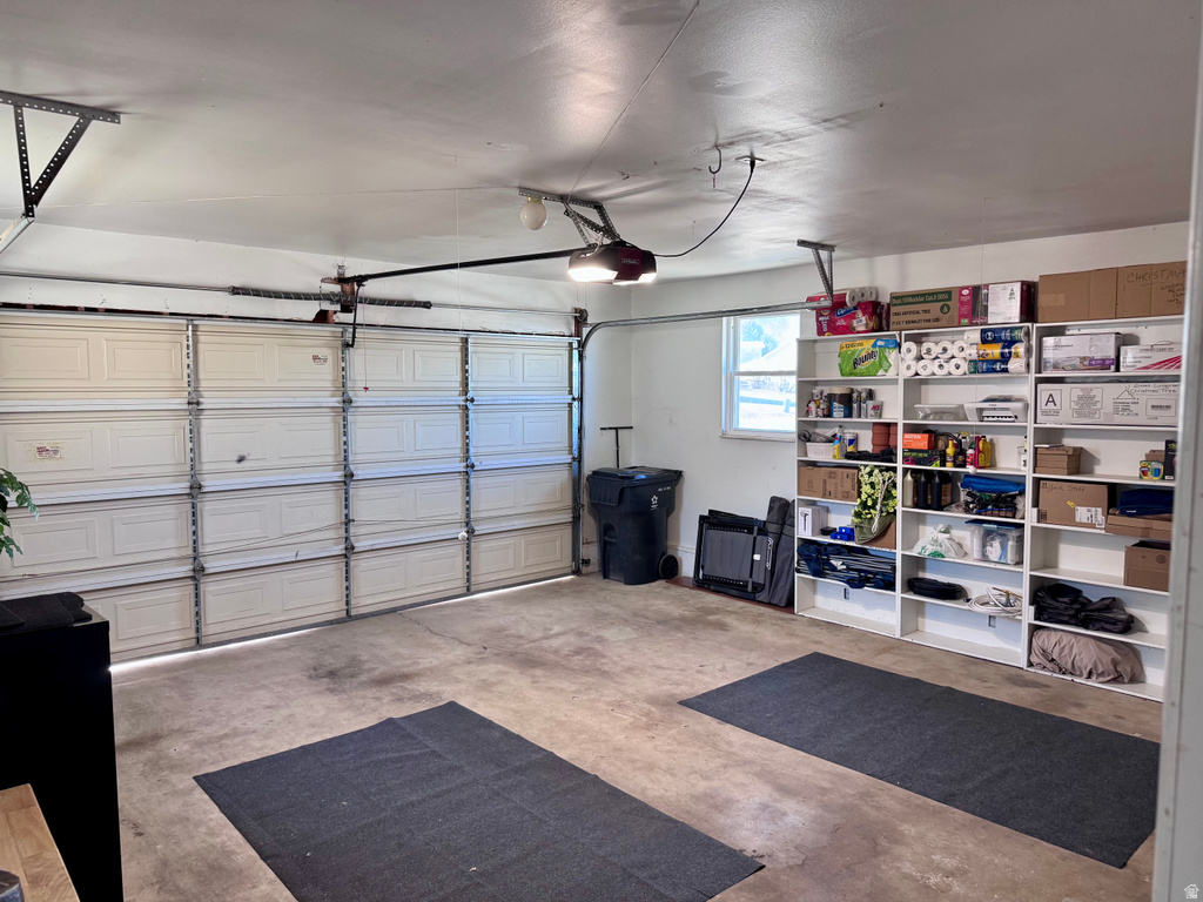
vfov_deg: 56.8
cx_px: 602
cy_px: 451
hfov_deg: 71.6
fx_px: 834
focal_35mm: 24
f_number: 1.78
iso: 200
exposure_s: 1/60
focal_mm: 6.76
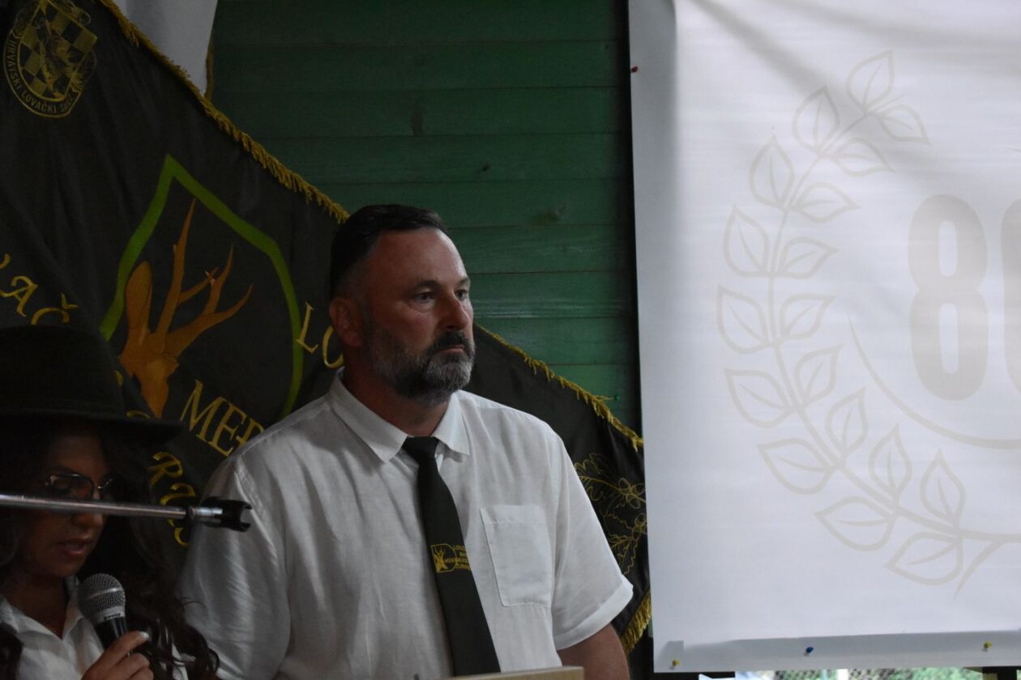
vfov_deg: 16.6
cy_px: 340
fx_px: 2340
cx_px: 510
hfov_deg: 24.6
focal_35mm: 82
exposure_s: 1/320
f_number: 5.6
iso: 4500
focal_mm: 55
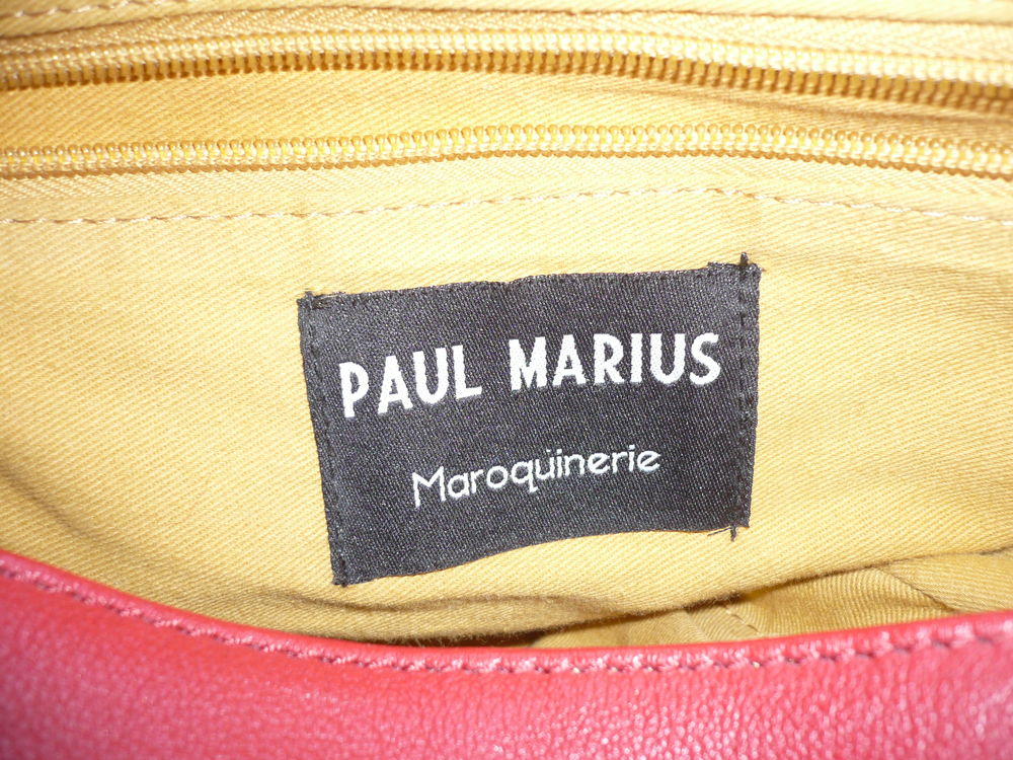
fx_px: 1024
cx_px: 506
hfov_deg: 52.6
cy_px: 380
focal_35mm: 35
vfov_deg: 40.7
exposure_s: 1/30
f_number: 2.8
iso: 100
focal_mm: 5.8
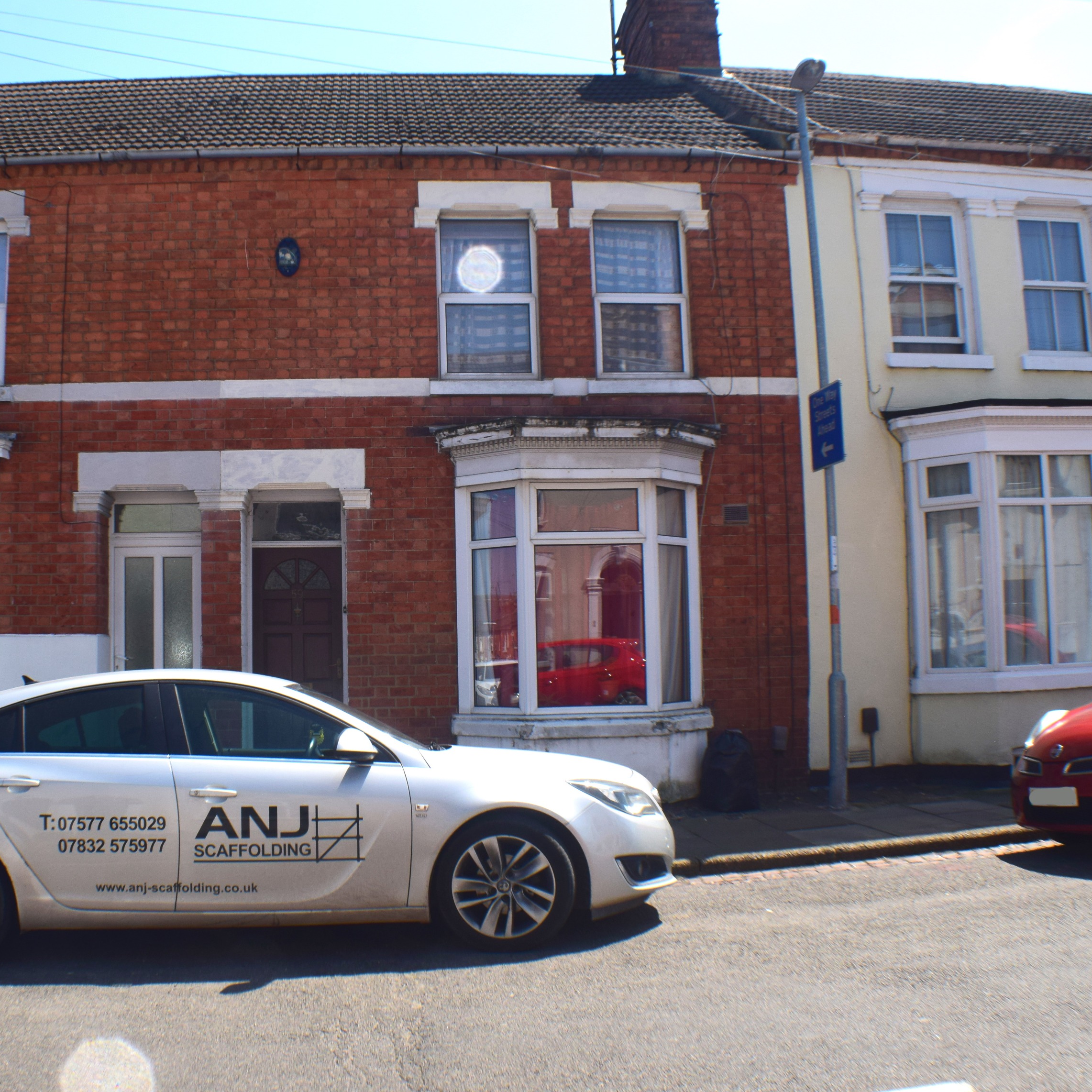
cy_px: 548
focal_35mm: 43
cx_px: 366
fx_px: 1535
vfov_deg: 39.2
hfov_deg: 38.7
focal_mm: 22
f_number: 11
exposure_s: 1/400
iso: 400
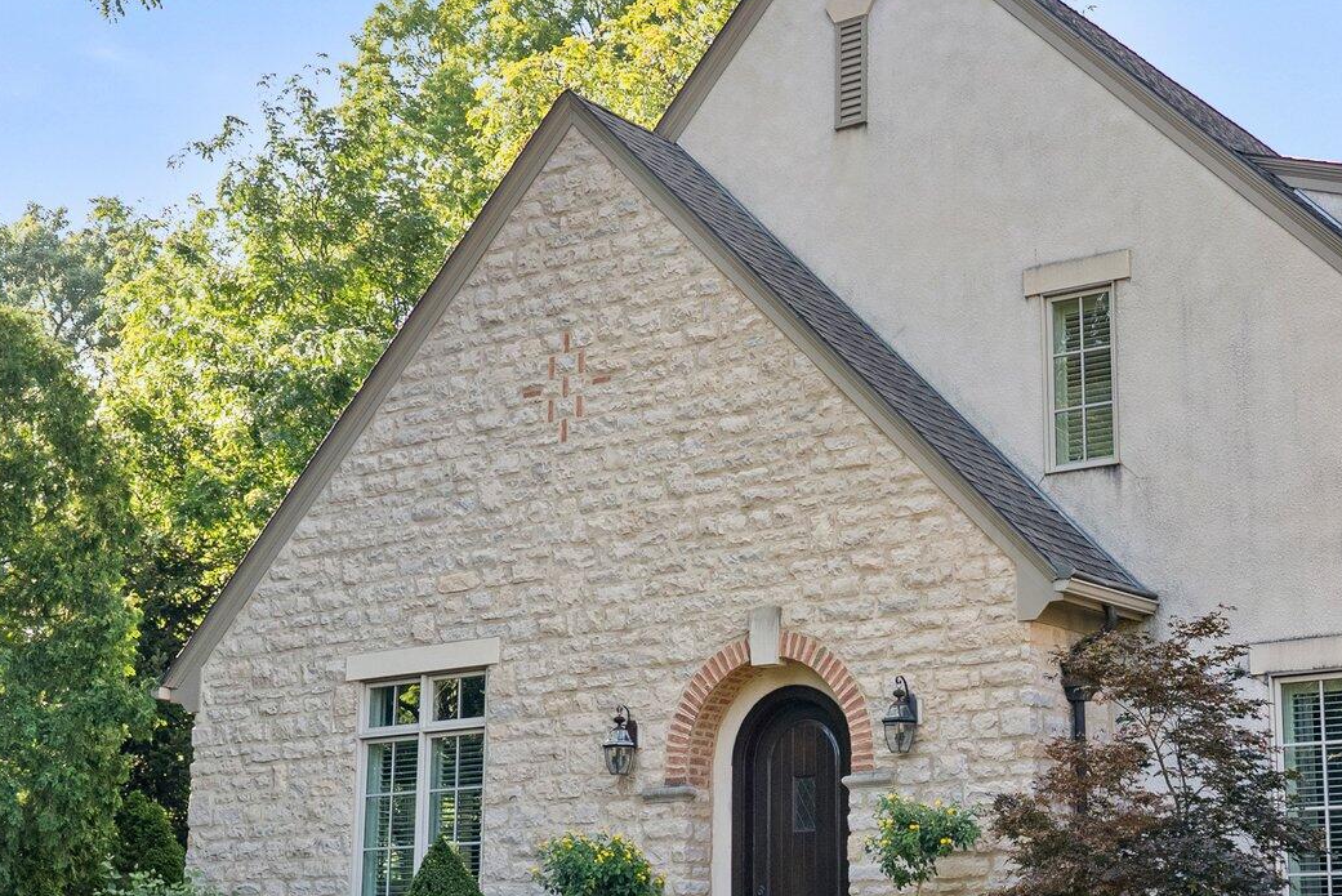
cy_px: 520
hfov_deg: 33.6
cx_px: 919
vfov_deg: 23.0
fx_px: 2200
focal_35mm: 59
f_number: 9
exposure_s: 1/160
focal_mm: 30
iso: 640
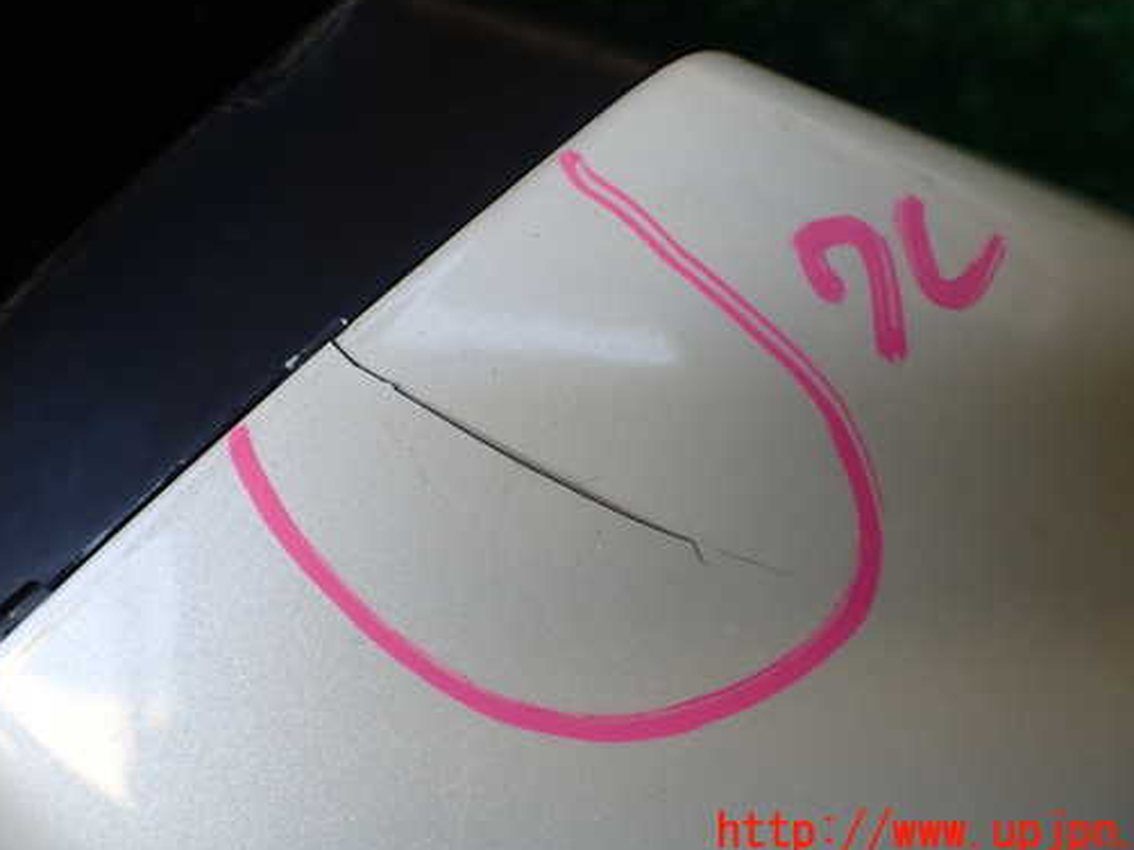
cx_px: 549
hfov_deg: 51.3
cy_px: 351
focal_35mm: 36
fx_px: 1179
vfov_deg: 39.5
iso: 125
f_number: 2.3
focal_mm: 5.4
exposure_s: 1/125
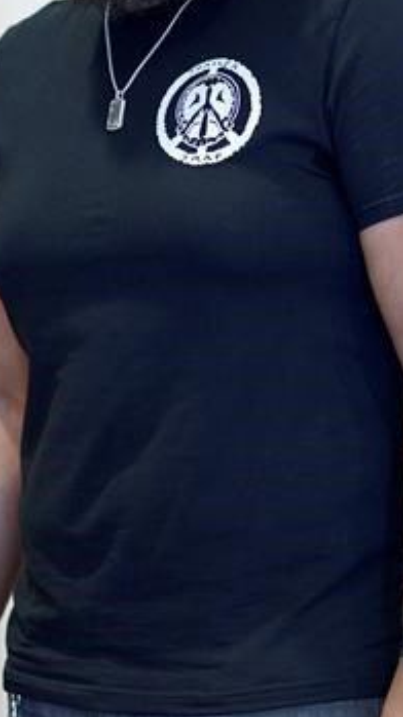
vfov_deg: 8.7
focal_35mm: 248
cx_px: 184
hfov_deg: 4.9
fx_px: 4717
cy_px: 244
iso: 1600
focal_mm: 85
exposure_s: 1/160
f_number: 1.4
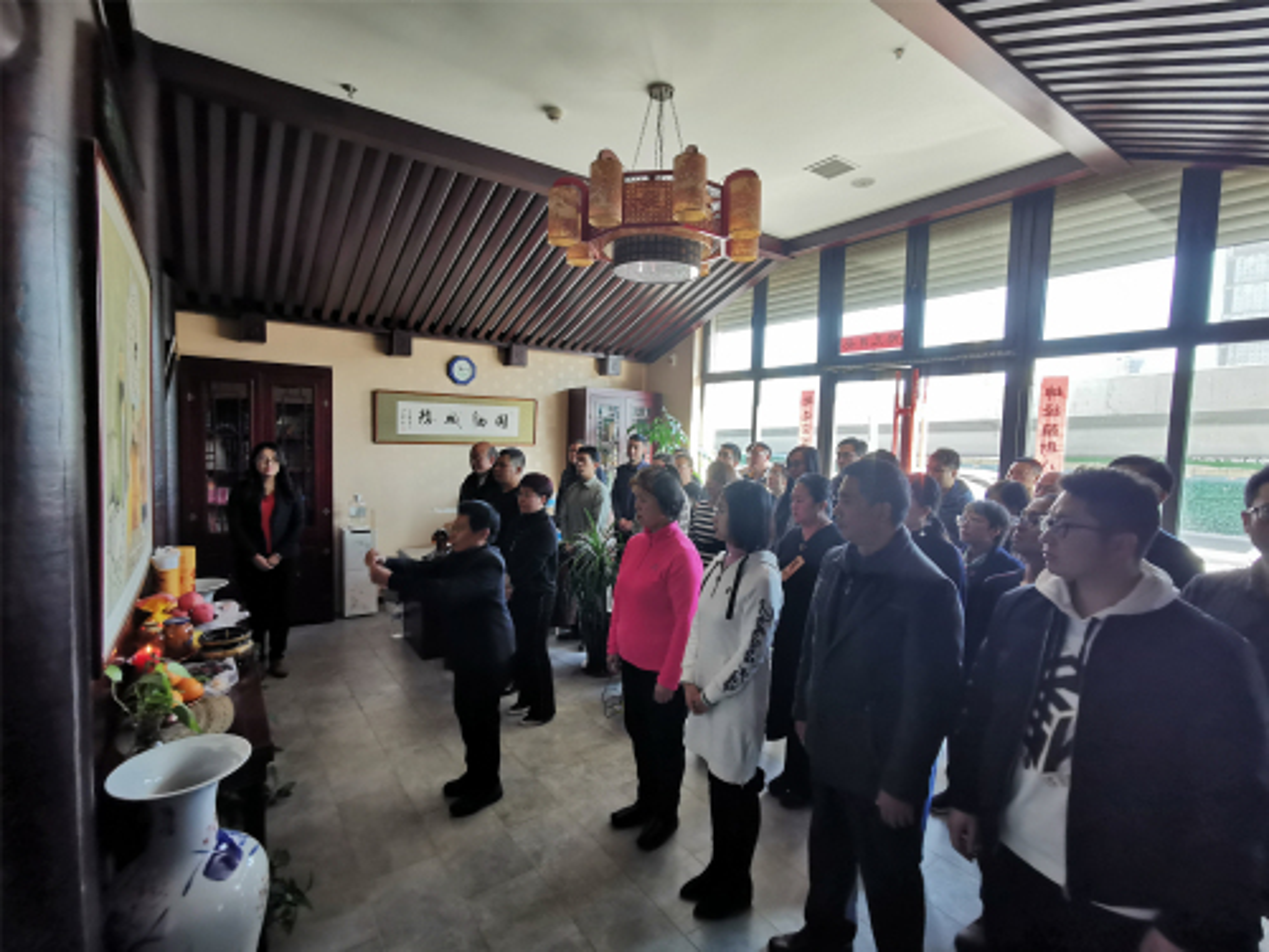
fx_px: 623
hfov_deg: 91.0
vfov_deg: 74.7
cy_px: 476
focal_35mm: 17
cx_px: 634
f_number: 2.2
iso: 200
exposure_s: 1/50
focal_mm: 2.26
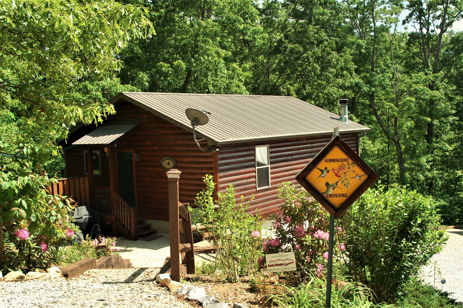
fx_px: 559
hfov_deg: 45.0
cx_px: 232
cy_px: 154
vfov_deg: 30.8
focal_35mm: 44
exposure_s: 1/200
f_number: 7.1
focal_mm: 29
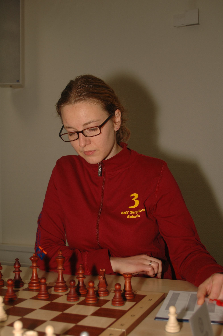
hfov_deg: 28.0
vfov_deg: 41.1
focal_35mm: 48
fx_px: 447
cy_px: 168
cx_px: 112
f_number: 4.8
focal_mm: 32
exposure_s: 1/60
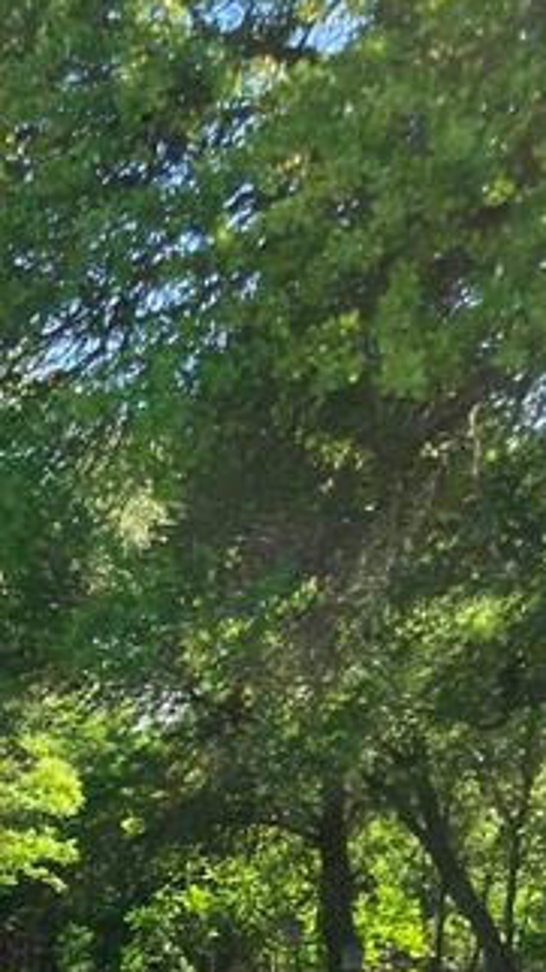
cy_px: 981
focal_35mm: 97
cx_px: -531
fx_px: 2498
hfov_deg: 11.3
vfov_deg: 21.2
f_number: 1.8
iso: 20
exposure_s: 1/522
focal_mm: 3.99
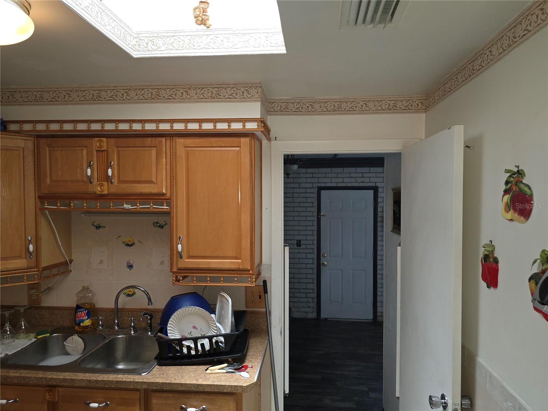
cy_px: 206
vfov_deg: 58.9
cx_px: 274
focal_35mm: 23
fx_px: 364
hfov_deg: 73.9
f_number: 1.7
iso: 100
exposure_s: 1/60
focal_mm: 6.3
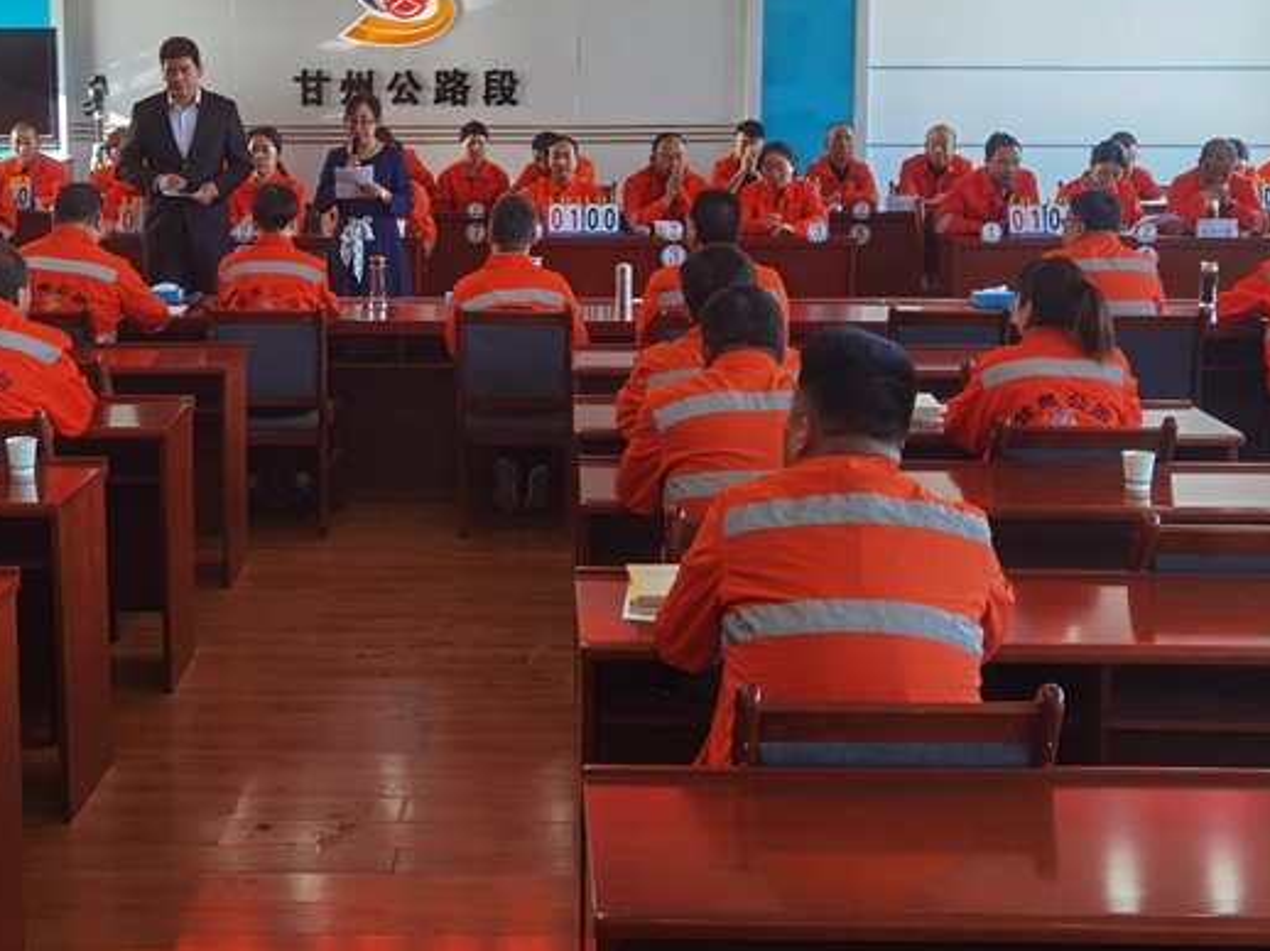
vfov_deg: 28.3
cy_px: 282
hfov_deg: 37.3
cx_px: 493
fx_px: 1870
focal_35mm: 51
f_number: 1.9
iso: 50
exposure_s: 1/103
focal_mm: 6.71
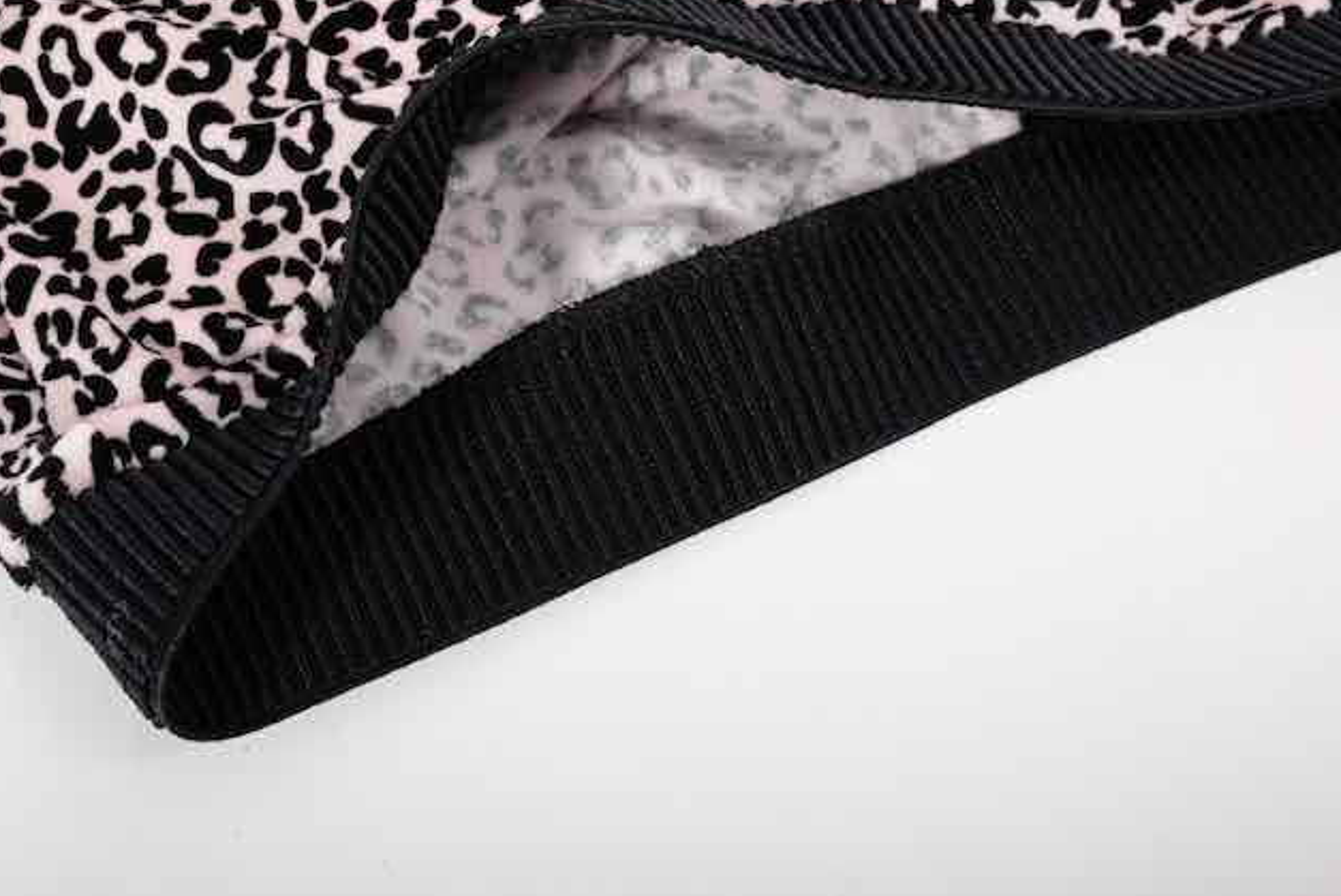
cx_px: 503
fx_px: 1379
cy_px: 336
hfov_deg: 51.3
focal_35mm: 37
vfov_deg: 35.8
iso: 400
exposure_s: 1/180
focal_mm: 19.2
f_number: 11
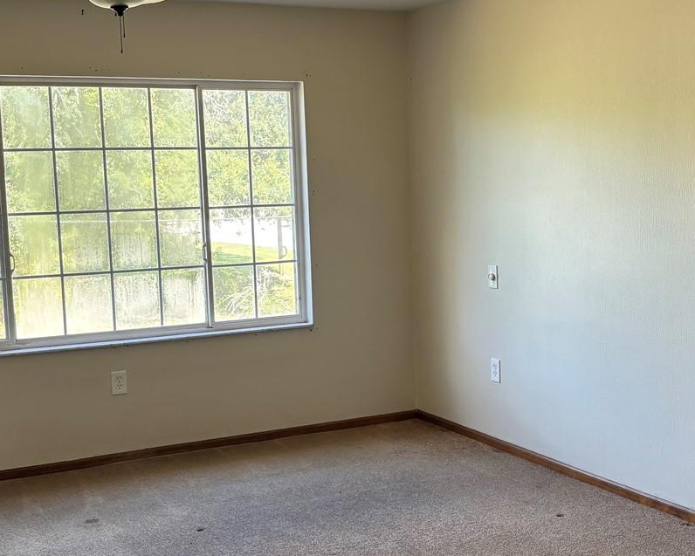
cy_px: 308
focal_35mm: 51
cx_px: 355
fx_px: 1049
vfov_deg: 29.7
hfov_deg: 36.6
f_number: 1.6
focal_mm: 5.96
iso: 64
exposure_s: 1/128
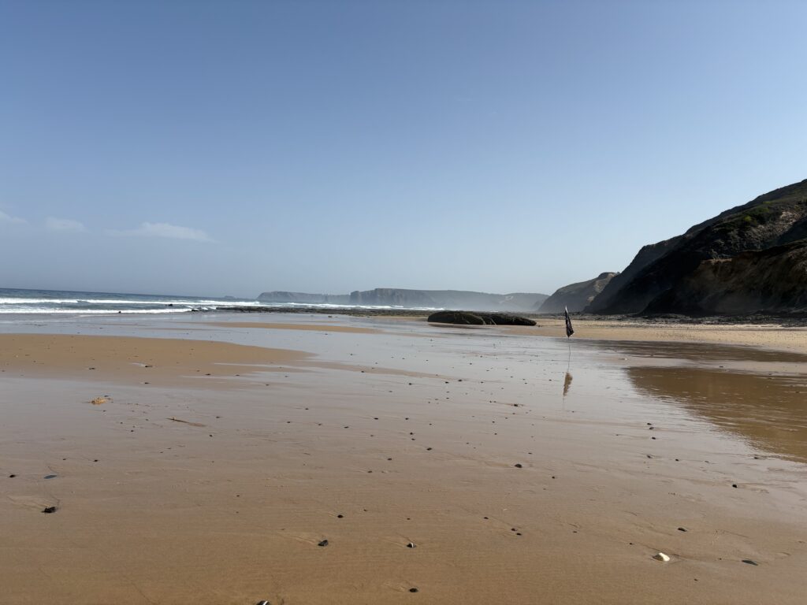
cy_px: 302
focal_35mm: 26
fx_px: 606
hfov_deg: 67.3
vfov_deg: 53.1
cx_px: 404
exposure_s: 1/5348
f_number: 1.6
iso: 50
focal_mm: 5.96
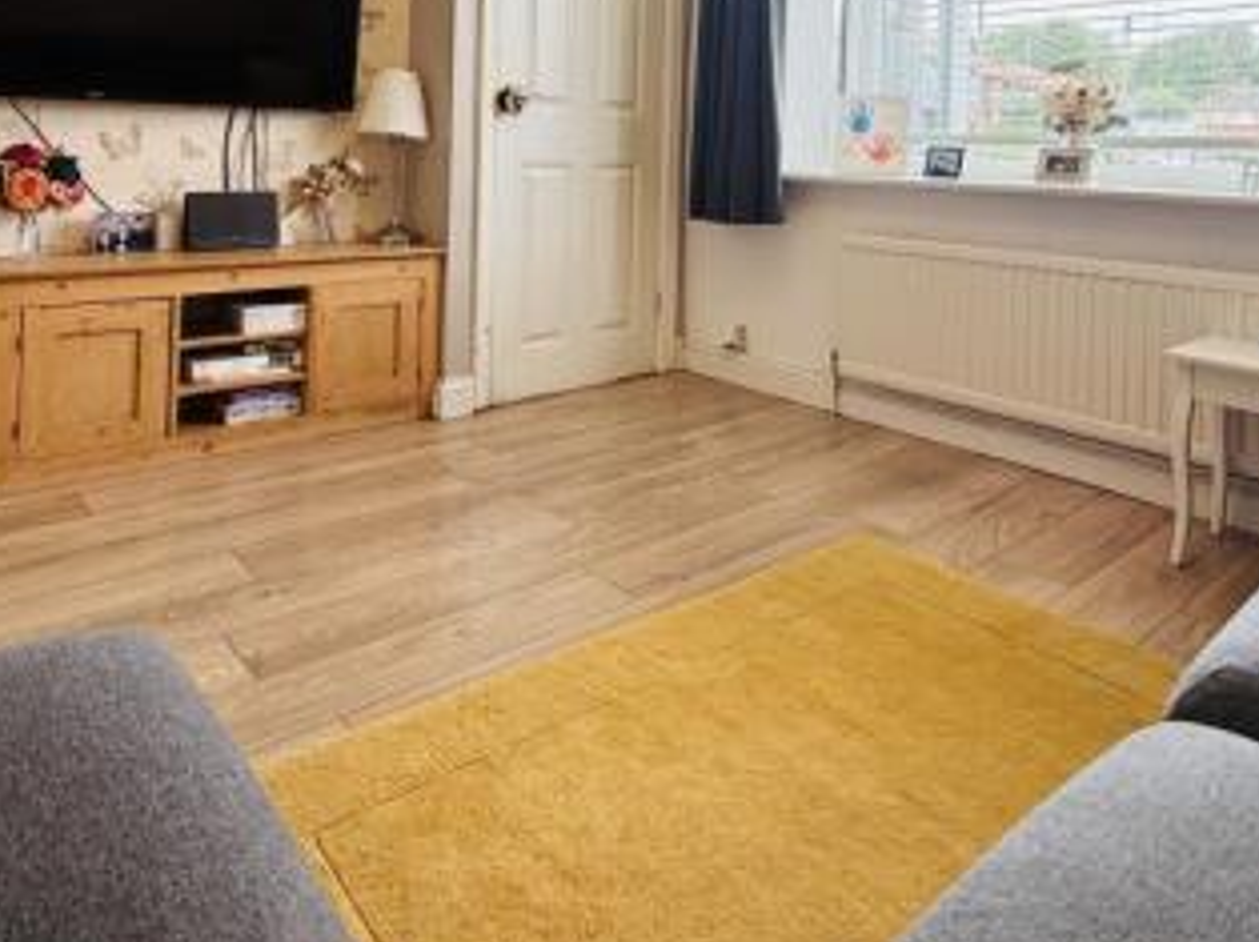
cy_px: 142
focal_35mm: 26
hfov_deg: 67.2
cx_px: 567
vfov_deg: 48.8
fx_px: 945
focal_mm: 2.22
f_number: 2.2
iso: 125
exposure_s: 1/100
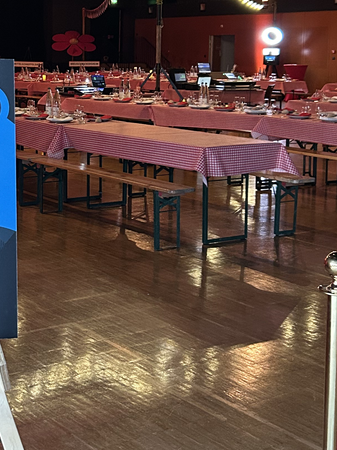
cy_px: 124
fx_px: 844
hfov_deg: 22.2
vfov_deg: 29.4
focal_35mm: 65
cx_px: 54
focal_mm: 5.7
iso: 400
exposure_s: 1/33
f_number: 1.5
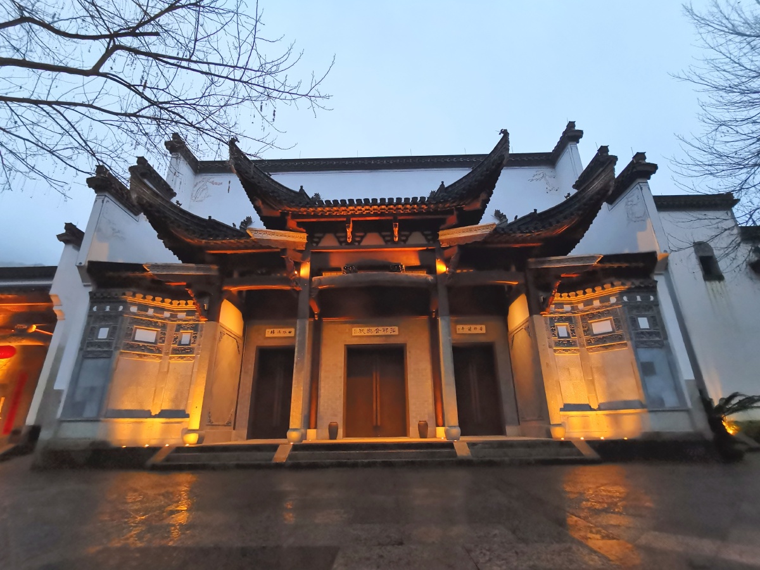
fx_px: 373
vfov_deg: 74.7
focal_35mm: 17
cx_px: 380
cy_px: 285
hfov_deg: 91.0
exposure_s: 1/20
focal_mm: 2.2
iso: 1250
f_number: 2.2
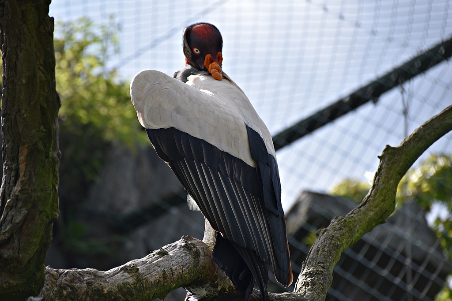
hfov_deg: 9.8
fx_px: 2637
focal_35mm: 210
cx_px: 226
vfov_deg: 6.5
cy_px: 150
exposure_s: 1/500
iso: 200
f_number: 5.6
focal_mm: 140
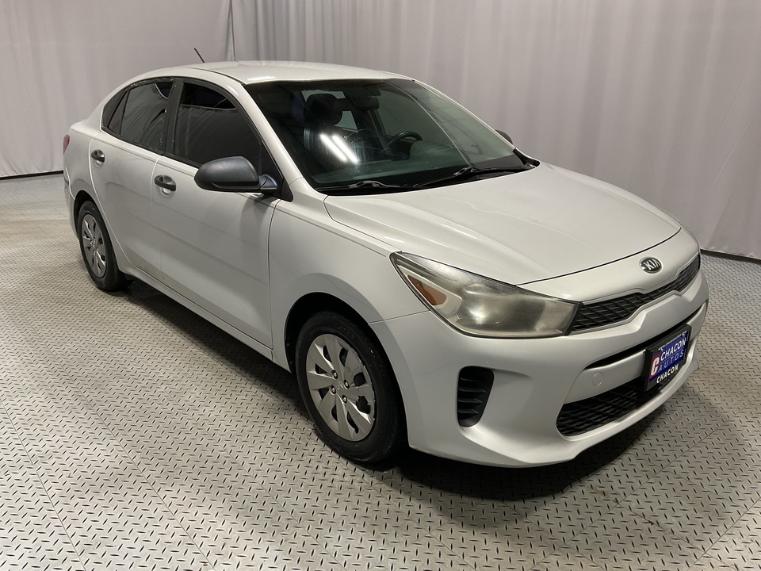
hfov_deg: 61.7
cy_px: 286
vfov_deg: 48.2
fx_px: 638
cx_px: 380
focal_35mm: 29
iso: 40
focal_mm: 3
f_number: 1.8
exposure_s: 1/60
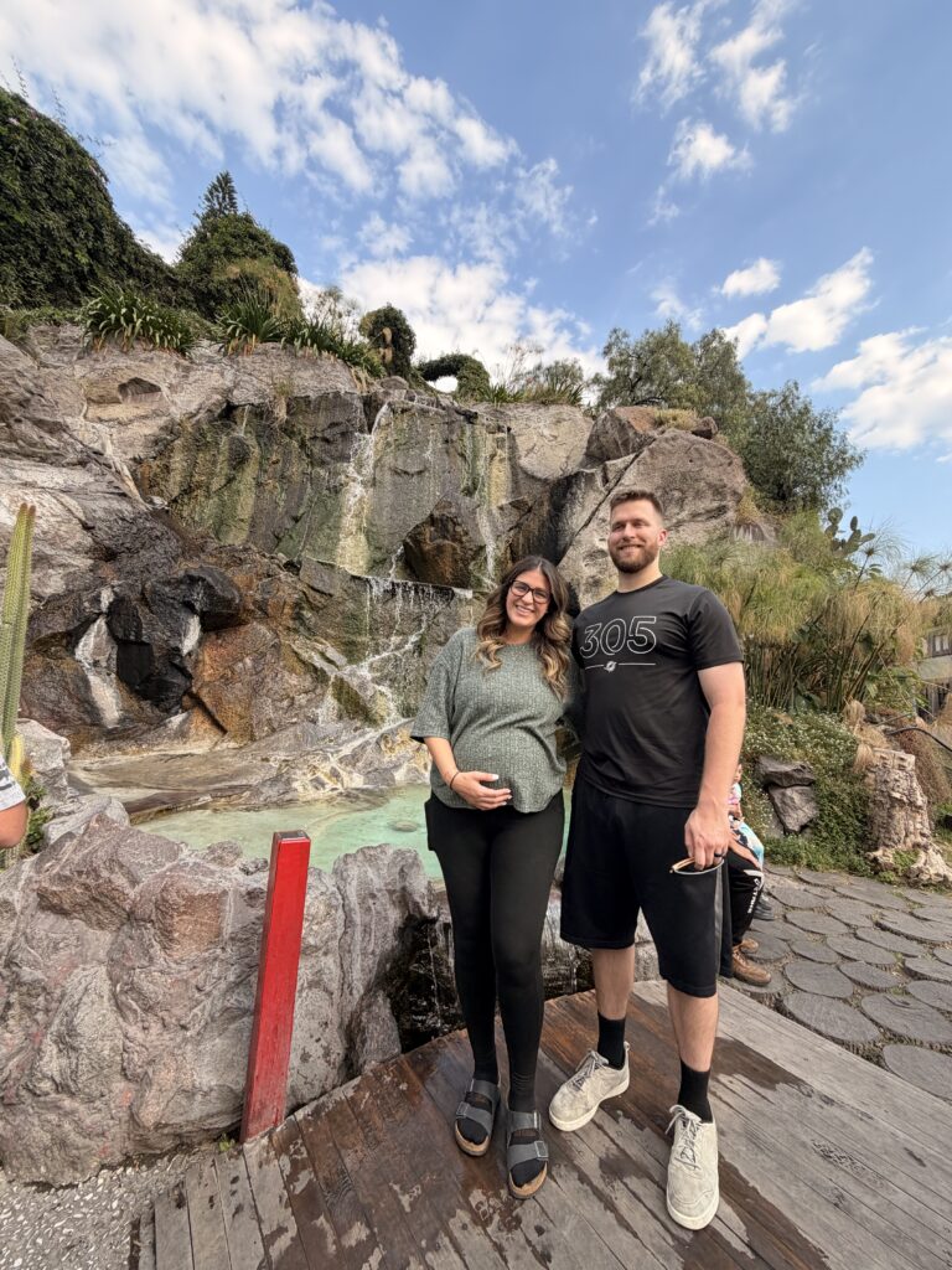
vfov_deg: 102.1
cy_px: 635
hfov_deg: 85.7
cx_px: 476
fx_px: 513
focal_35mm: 14
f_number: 2.2
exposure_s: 1/502
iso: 40
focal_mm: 2.22
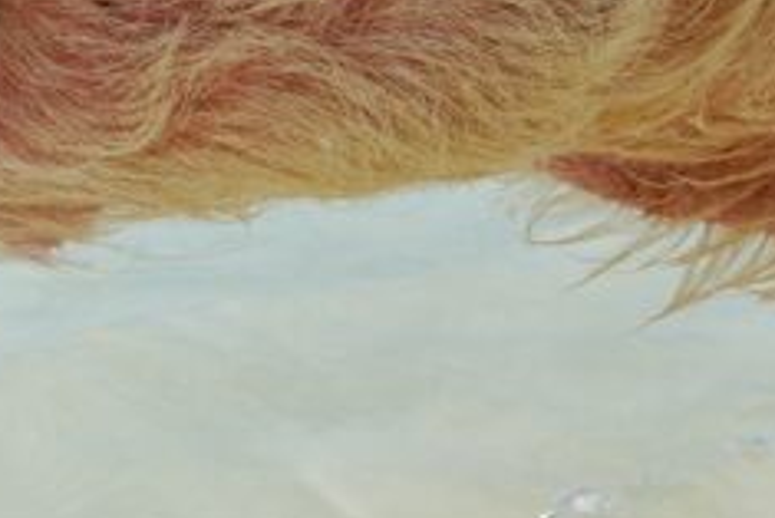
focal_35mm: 735
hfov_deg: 2.8
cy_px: -236
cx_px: -102
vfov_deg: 1.9
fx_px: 15832
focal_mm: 169
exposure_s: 1/500
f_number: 9
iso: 100
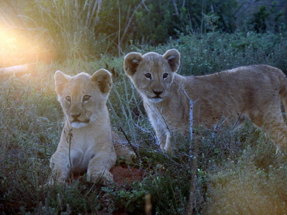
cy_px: 108
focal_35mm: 435
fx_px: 3607
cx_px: 144
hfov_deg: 4.6
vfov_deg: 3.4
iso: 720
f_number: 4.9
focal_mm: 77.5
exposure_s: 1/400
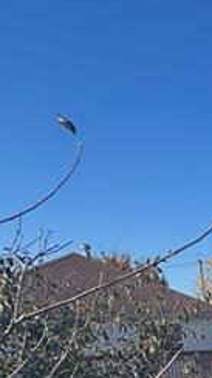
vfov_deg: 32.0
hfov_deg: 19.0
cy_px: 497
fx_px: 480
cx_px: 382
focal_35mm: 48
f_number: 2.2
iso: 40
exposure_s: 1/707
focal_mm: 2.22
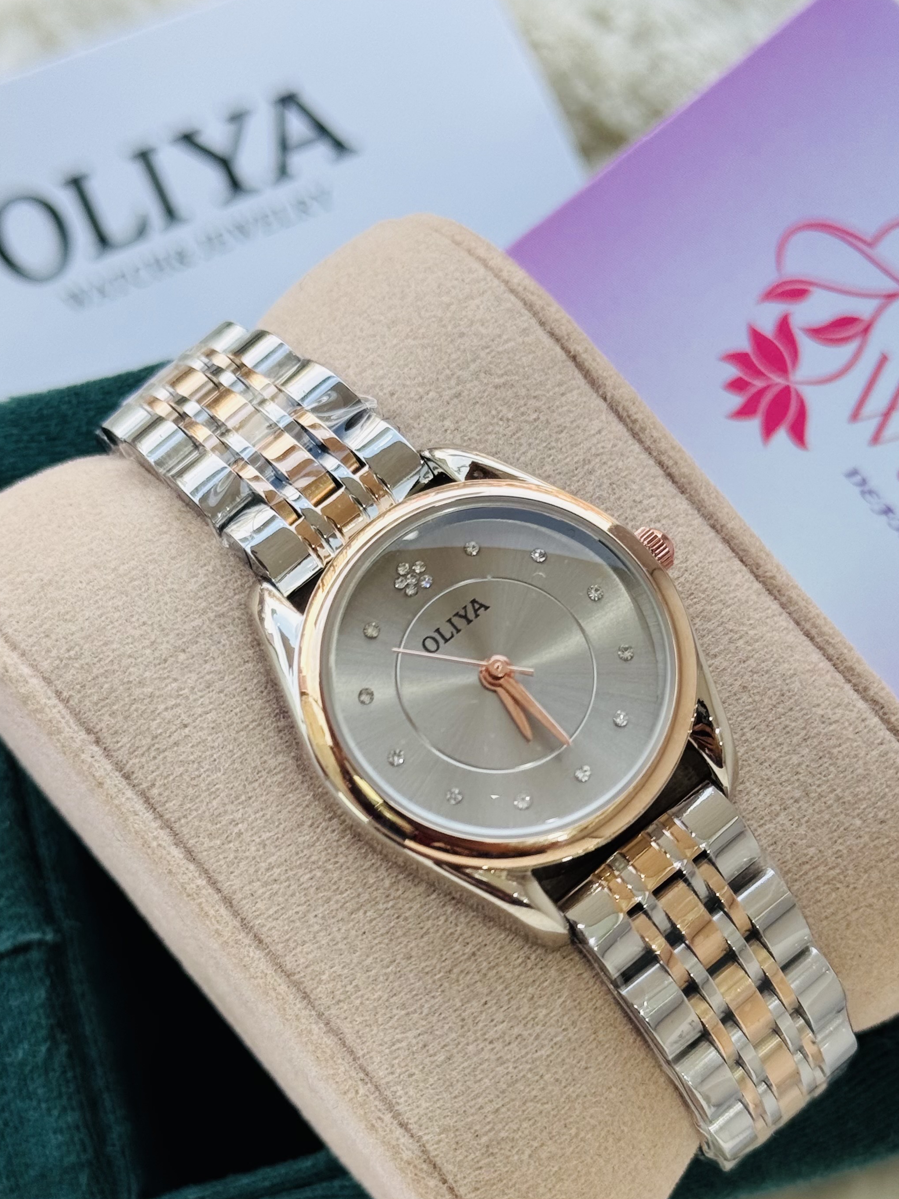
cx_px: 504
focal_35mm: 71
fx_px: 2459
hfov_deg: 20.7
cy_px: 733
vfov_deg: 27.3
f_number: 1.78
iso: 64
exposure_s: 1/372
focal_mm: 6.76
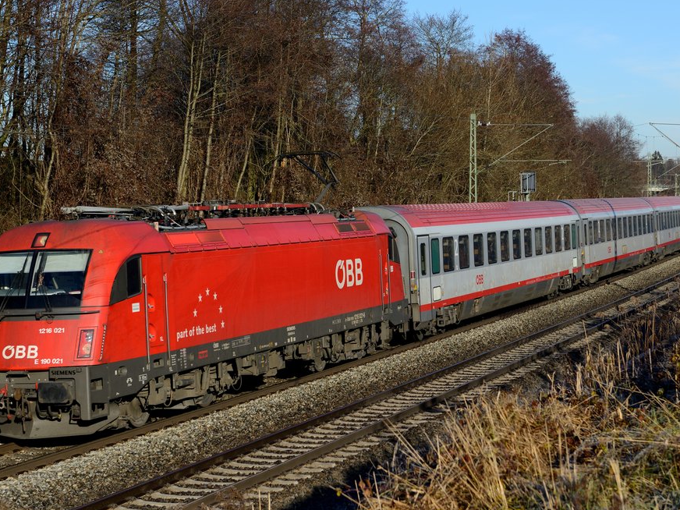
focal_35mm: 82
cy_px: 229
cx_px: 376
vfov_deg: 18.0
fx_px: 1611
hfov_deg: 23.8
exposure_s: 1/1600
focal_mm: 62
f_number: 5.6
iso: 200
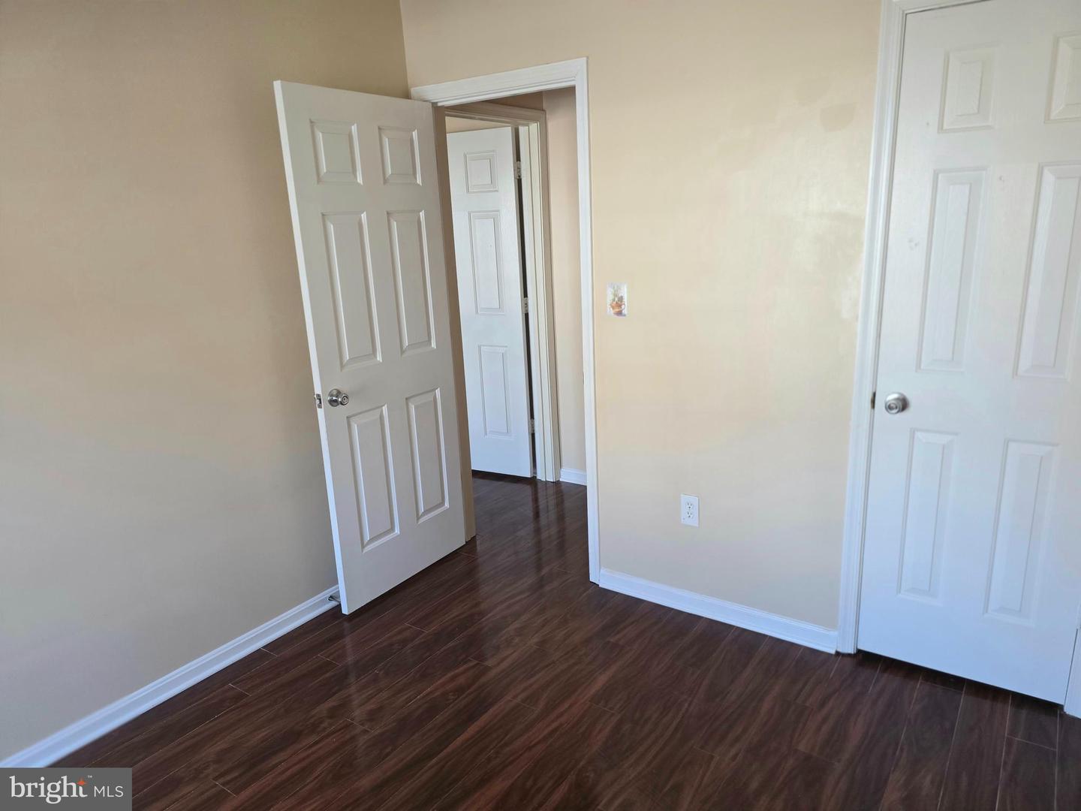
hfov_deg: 73.9
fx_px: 718
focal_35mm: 23
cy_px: 406
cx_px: 540
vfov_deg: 58.9
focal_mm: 6.3
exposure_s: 1/120
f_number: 1.7
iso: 250
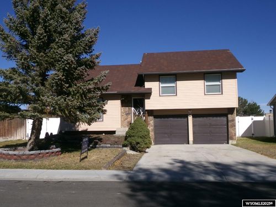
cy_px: 104
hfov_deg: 50.1
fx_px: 295
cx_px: 138
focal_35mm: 37
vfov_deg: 38.7
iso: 100
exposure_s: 1/160
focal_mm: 6.6
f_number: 11.85
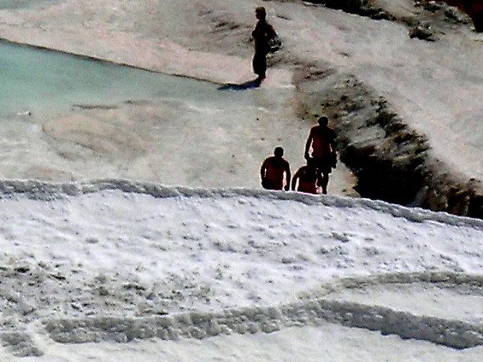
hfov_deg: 4.0
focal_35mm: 493
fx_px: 6880
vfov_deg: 3.0
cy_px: -174
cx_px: -474
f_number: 7.3
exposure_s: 1/234
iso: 50
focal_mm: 24
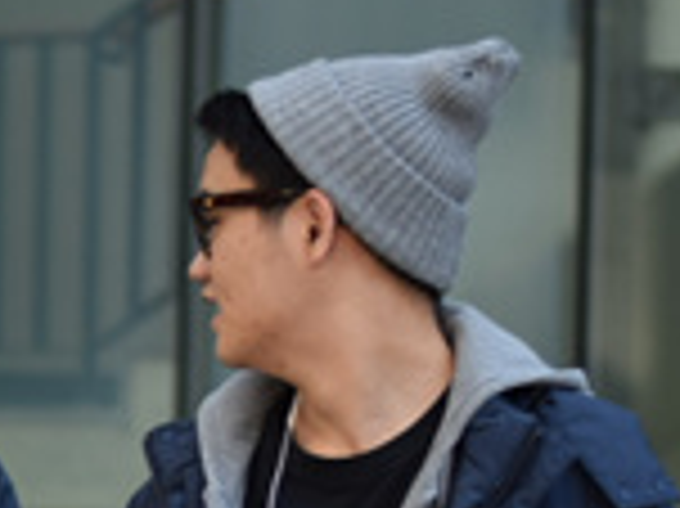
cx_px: -387
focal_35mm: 306
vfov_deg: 4.8
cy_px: 861
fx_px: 6006
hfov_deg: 6.4
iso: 100
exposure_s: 1/800
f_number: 1.8
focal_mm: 50
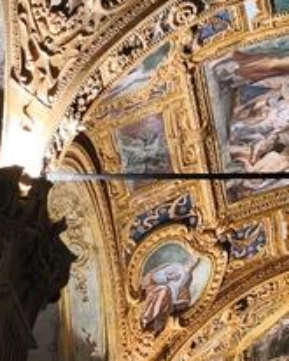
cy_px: 349
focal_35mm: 131
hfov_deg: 11.6
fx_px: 1400
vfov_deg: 14.5
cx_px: 347
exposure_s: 1/50
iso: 800
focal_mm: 6.14
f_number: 1.65
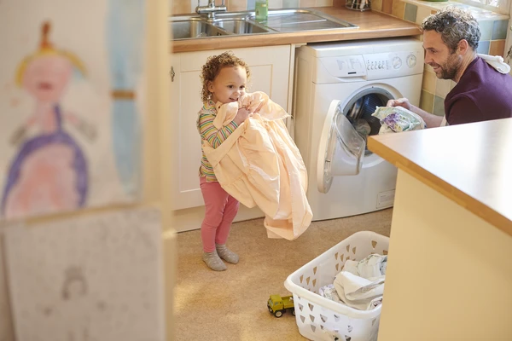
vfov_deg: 27.0
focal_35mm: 50
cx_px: 256
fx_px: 711
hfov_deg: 39.6
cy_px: 170
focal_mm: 50
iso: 1000
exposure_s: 1/250
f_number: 3.2
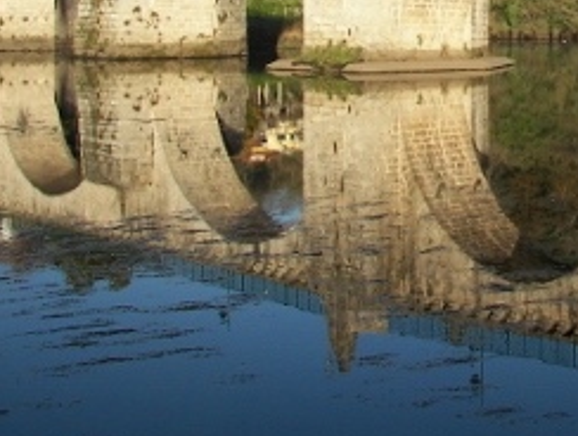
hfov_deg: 23.6
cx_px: 495
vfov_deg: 17.8
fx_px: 1355
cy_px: -8
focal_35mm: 81
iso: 50
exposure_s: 1/640
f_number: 2.8
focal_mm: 6
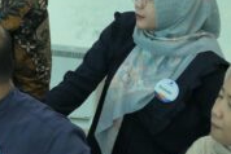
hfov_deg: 16.9
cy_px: 78
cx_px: -61
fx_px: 738
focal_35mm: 115
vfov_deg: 11.9
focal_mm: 15.1
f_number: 2.8
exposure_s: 1/100
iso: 250
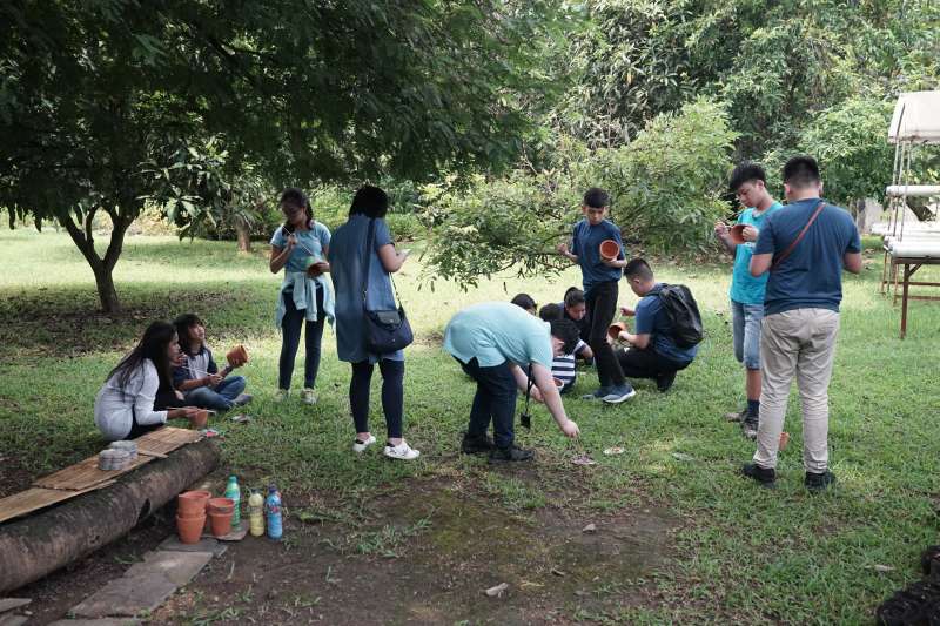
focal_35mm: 37
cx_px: 470
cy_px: 313
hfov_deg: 51.9
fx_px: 966
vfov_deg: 35.9
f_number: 4
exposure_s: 1/125
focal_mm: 37
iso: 2000
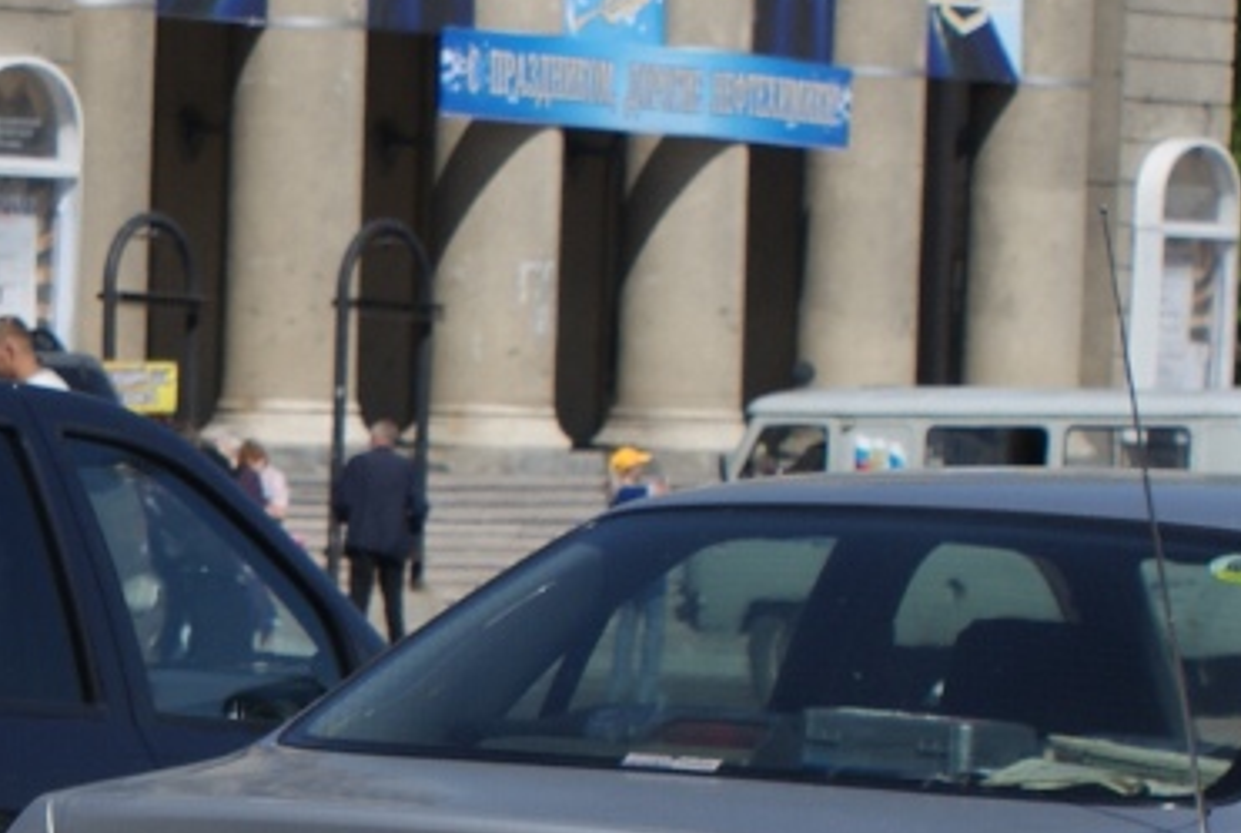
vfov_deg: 5.2
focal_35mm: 264
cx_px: -917
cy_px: 1040
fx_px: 9117
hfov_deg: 7.6
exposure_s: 1/320
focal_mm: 45
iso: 100
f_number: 9
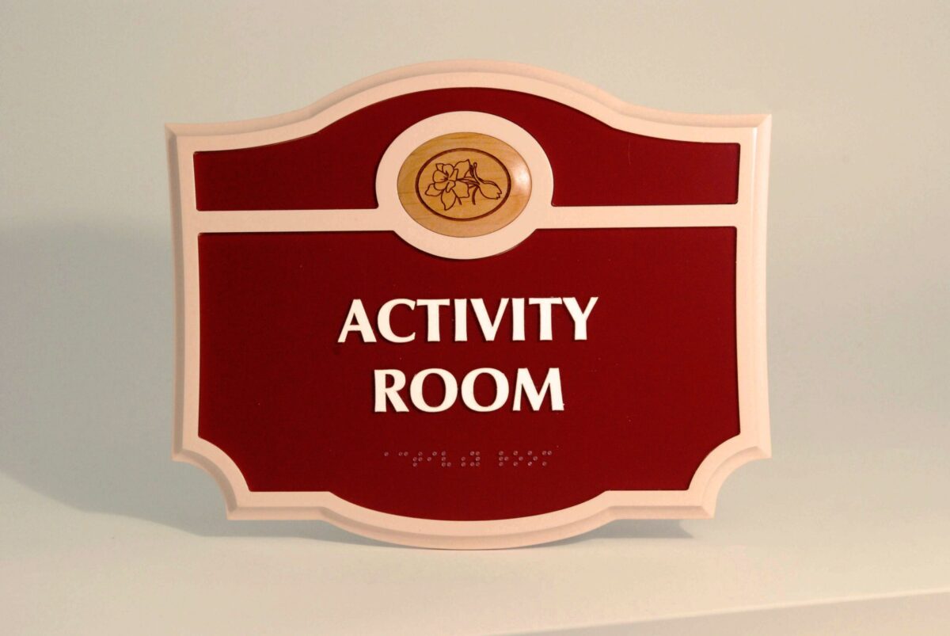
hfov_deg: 22.6
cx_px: 475
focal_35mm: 90
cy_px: 318
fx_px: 2378
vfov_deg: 15.2
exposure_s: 1/250
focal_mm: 60
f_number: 13
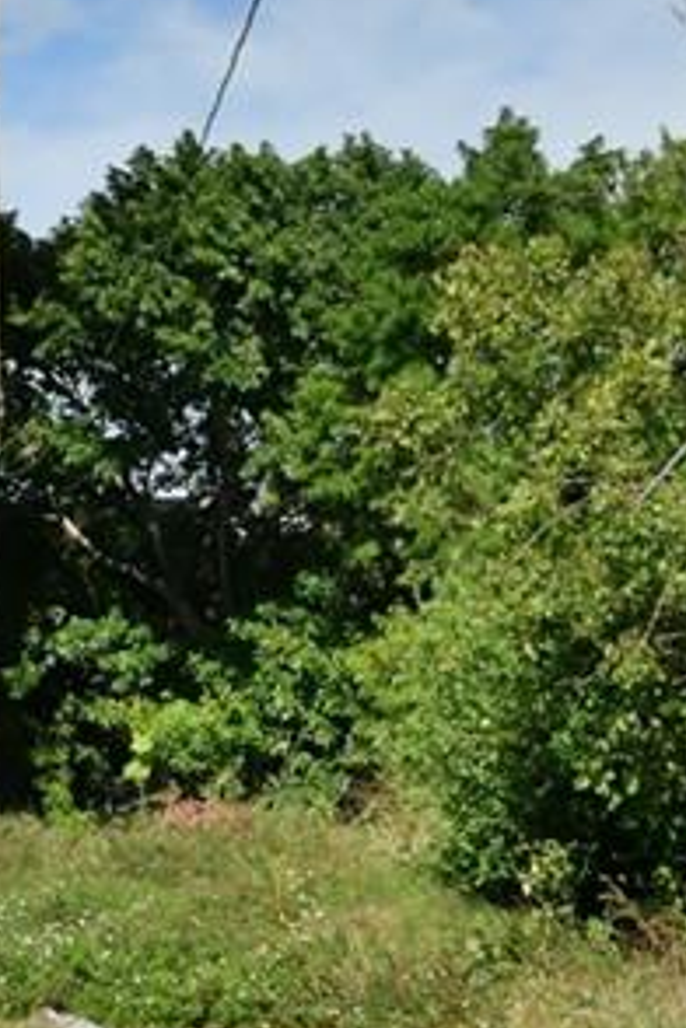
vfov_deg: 20.6
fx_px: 2801
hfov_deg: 13.3
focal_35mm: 98
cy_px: 252
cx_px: -308
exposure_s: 1/1250
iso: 1600
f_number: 18
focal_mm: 16
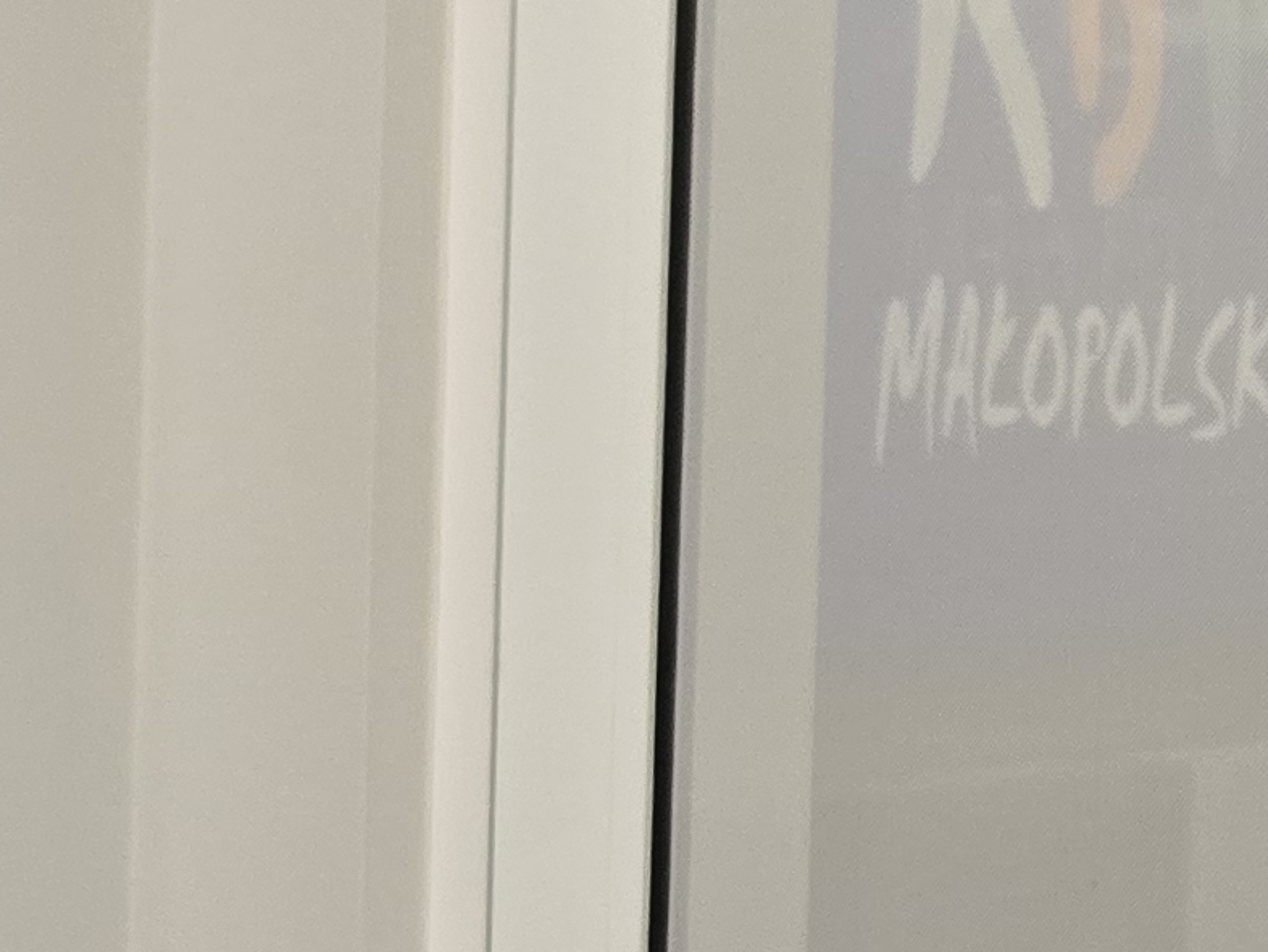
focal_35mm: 117
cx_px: -1631
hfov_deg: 13.2
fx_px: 4287
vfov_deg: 12.6
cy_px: 770
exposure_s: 1/100
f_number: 1.7
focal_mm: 6.3
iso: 250
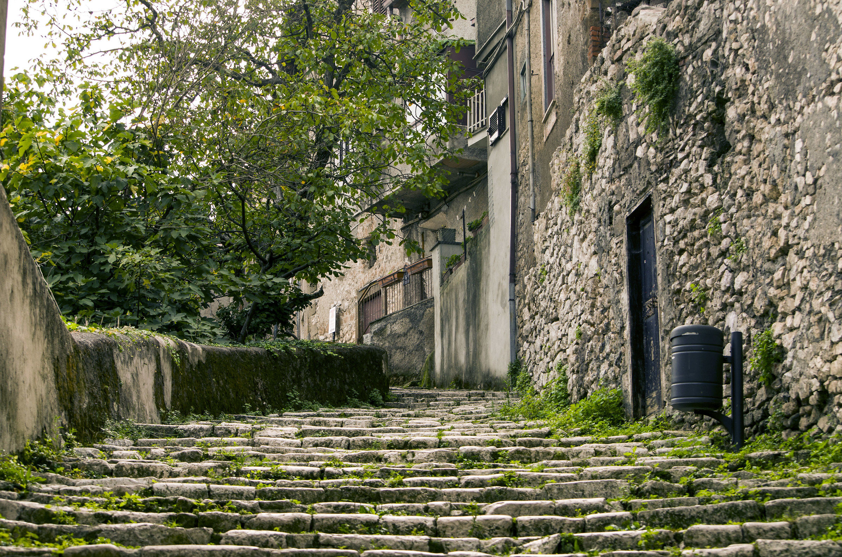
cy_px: 278
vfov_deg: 16.5
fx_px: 1925
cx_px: 421
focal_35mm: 82
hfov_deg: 24.7
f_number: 6.3
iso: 125
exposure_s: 1/160
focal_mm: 55
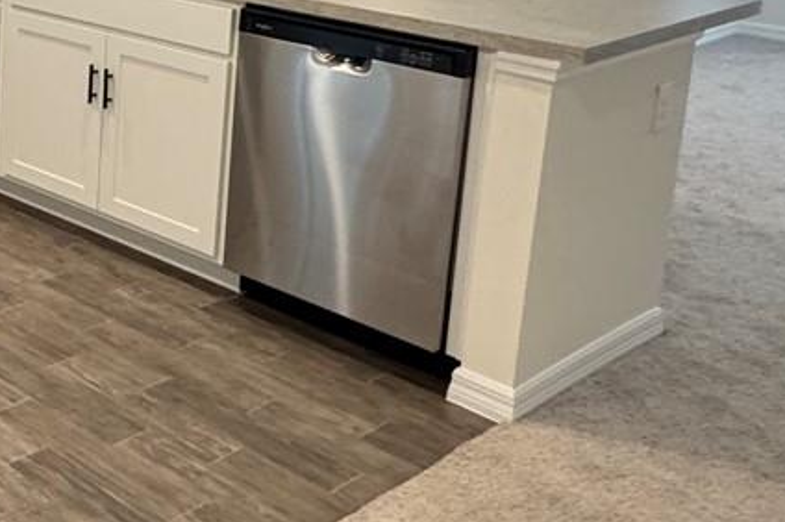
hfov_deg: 28.9
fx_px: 1198
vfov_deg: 23.4
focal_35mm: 55
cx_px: -257
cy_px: -20
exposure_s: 1/60
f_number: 2.2
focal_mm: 2.22
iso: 250
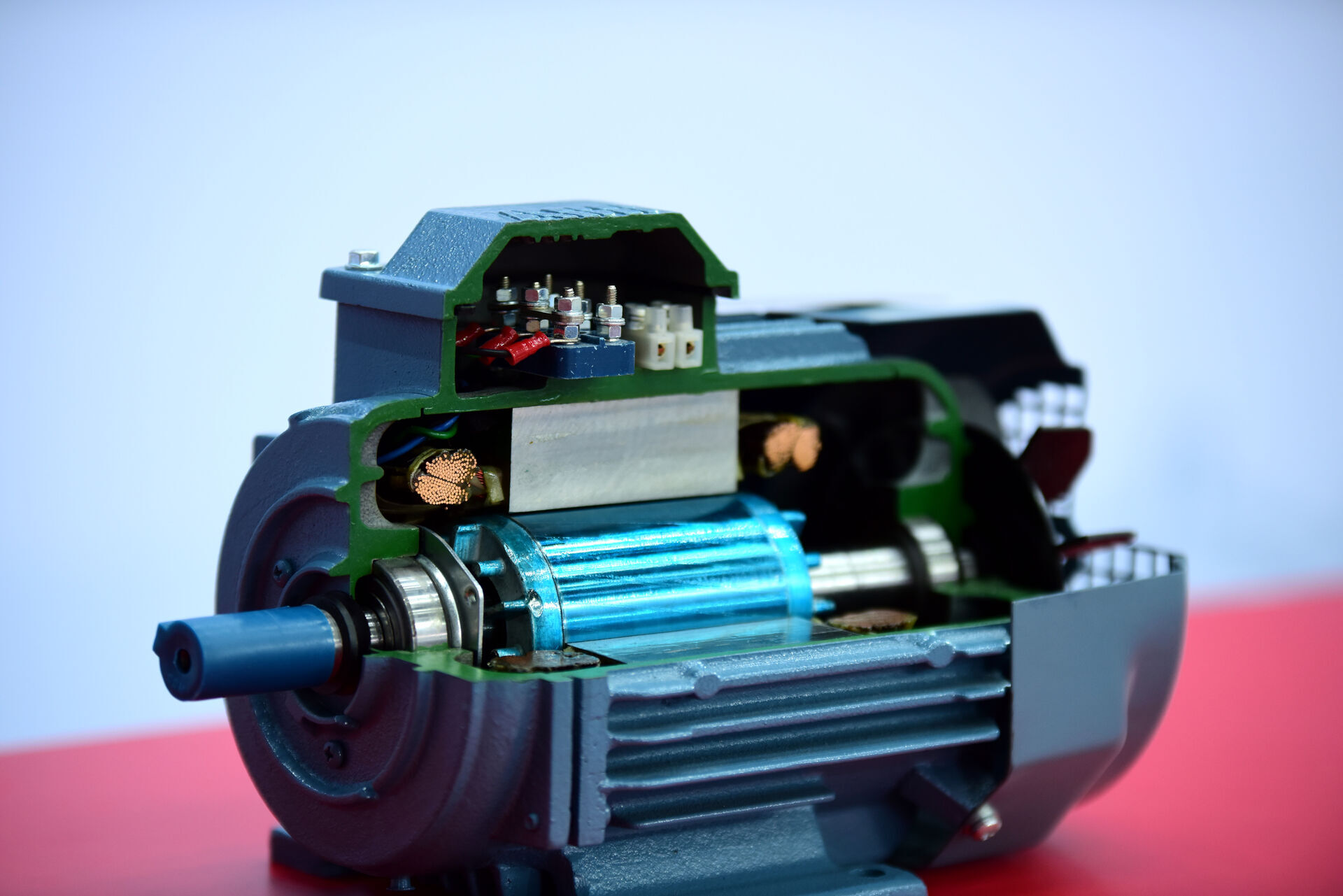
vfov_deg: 9.2
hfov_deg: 13.7
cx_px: 672
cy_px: 448
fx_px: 5597
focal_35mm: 150
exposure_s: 1/160
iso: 800
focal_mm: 150
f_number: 3.2
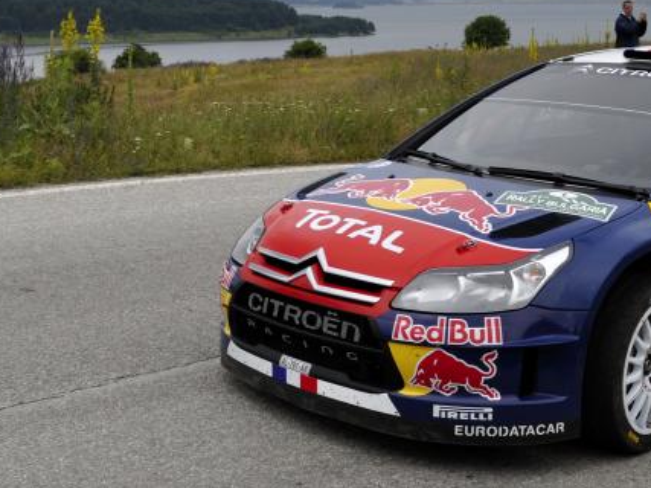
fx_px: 1429
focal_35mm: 76
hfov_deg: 25.7
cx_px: 343
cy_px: 256
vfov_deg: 19.4
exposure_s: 1/1600
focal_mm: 22
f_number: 7.1
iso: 400
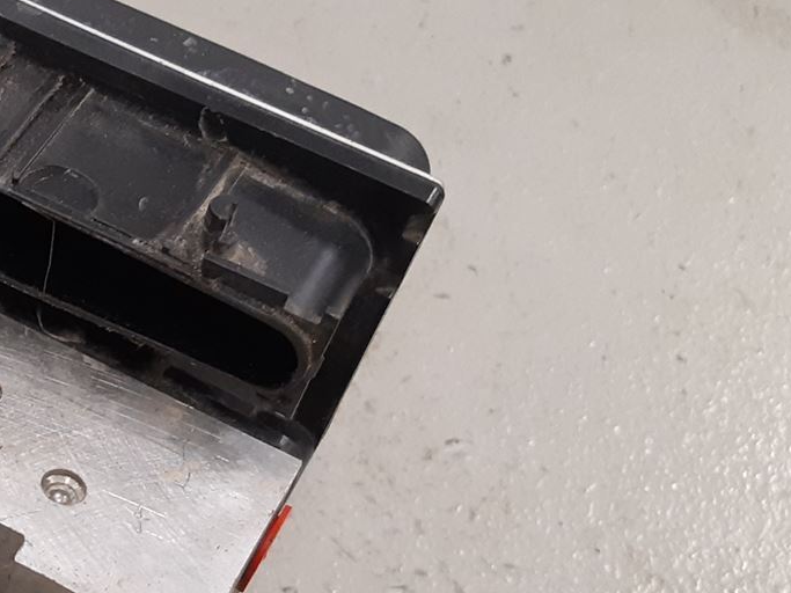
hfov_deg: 22.5
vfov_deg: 18.8
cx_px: -225
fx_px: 1782
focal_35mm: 78
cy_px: 408
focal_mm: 3.93
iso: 160
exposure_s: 1/50
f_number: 1.7
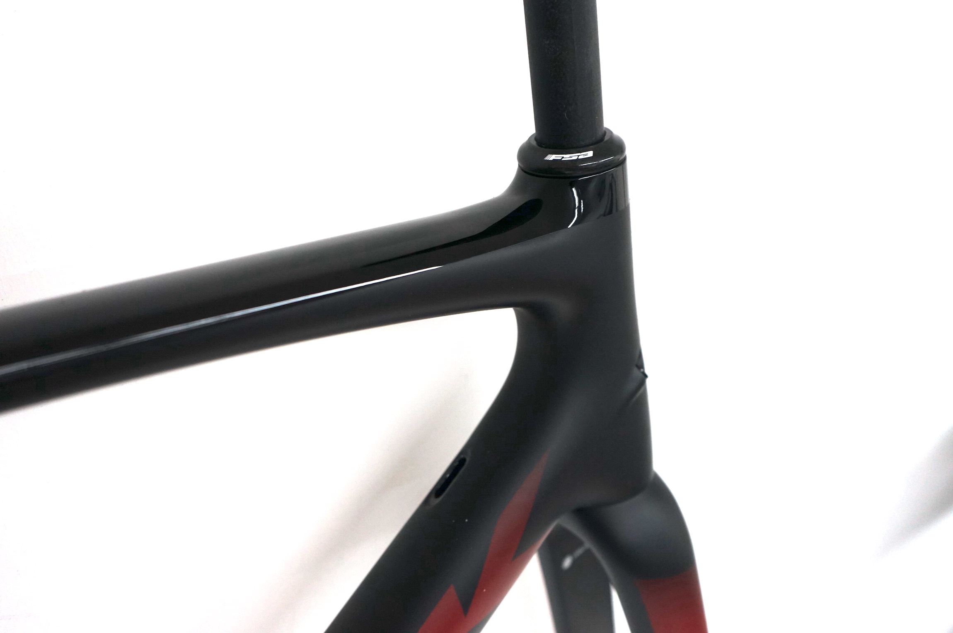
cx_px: 476
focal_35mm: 37
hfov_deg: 51.9
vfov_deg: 35.9
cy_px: 316
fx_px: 979
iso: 1000
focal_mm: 37
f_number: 4
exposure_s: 1/60
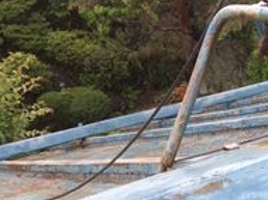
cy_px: 143
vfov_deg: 18.1
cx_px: 286
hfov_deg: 22.9
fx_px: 626
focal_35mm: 81
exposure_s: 1/122
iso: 32
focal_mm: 3.3
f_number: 2.4
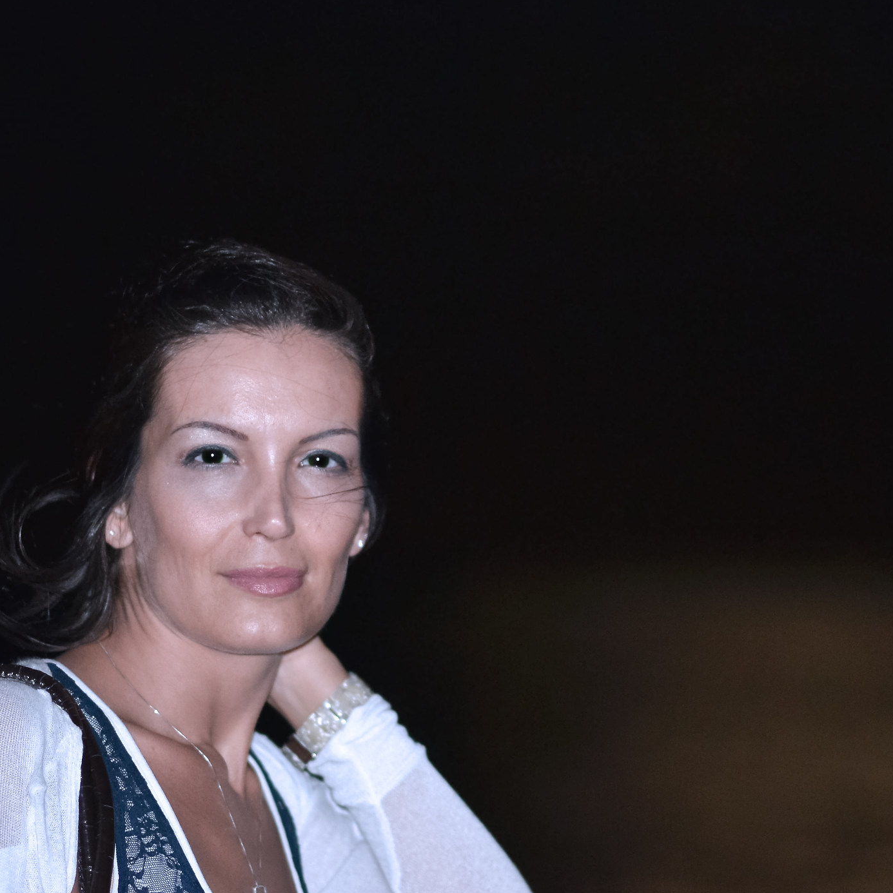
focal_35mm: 188
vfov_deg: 9.3
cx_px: 463
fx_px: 5479
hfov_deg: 9.3
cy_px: 461
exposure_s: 1/60
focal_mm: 85
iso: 400
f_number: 1.8
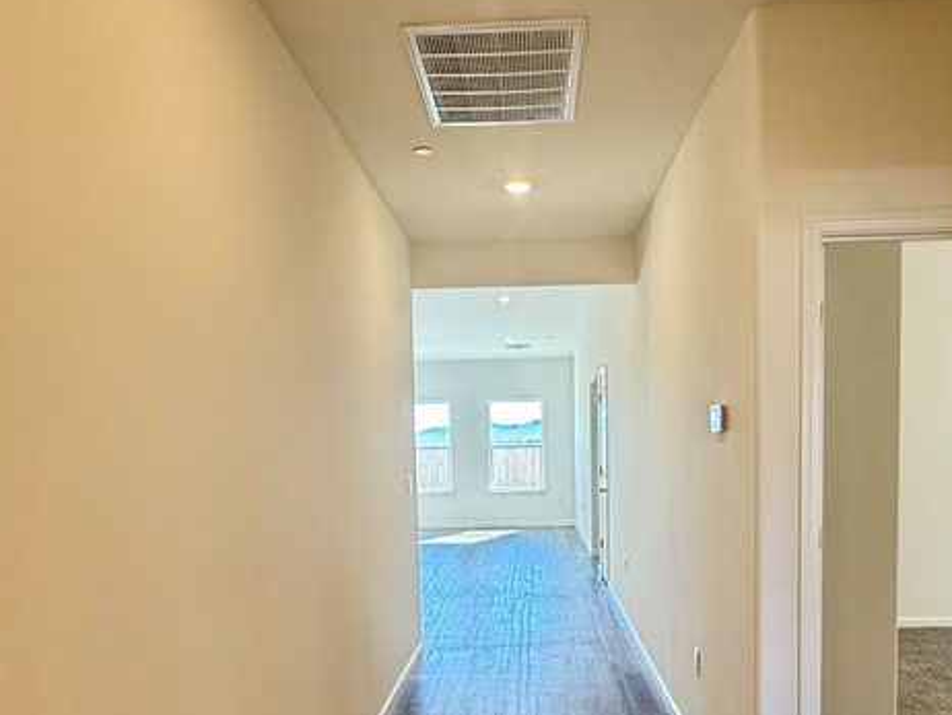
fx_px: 853
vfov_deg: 44.5
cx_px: 509
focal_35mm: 31
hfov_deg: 58.3
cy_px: 499
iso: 250
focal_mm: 2.22
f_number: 2.2
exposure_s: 1/120
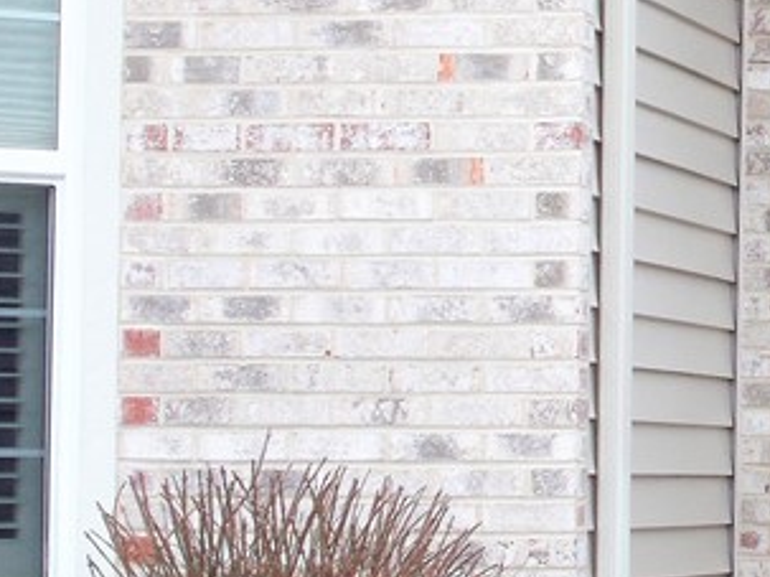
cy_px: 188
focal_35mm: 196
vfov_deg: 7.6
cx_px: 1205
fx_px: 4358
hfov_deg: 9.8
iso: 80
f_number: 4.9
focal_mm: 10.3
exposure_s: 1/160
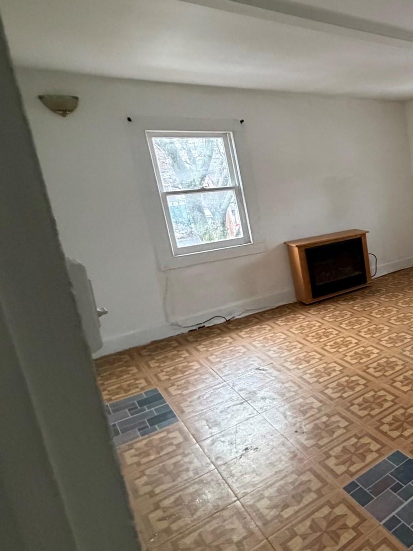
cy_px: 244
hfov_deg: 38.2
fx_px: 414
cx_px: 504
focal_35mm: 26
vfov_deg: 67.1
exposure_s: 1/60
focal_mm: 2.22
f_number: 2.2
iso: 500
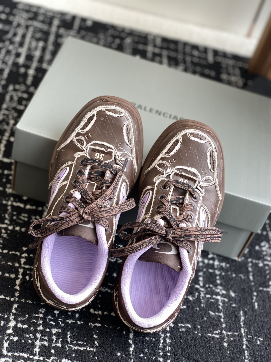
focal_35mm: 52
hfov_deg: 28.0
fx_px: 543
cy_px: 181
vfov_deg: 36.8
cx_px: 136
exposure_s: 1/122
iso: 40
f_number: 2
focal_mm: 6
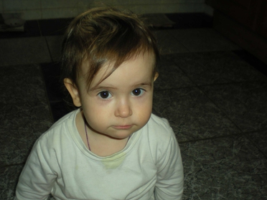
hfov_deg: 41.2
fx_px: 355
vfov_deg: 31.5
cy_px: 115
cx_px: 127
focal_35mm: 46
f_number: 3.1
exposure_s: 1/60
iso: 64
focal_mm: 6.3
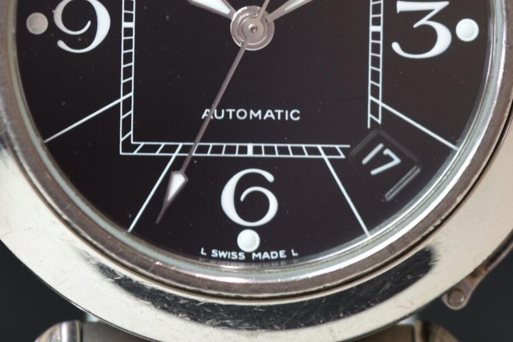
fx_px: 5244
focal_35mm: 368
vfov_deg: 3.7
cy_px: 31
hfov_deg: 5.6
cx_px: 325
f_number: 5
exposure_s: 1/15
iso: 100
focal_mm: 90
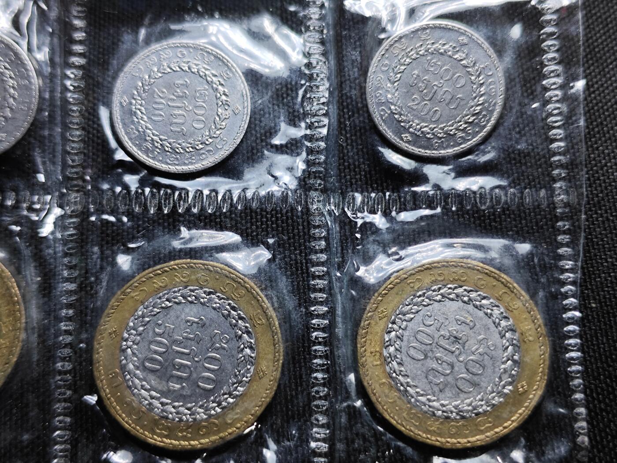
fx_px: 873
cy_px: 232
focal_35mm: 49
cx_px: 308
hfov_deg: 38.9
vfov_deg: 29.7
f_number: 1.6
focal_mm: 5.84
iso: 50
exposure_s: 1/100
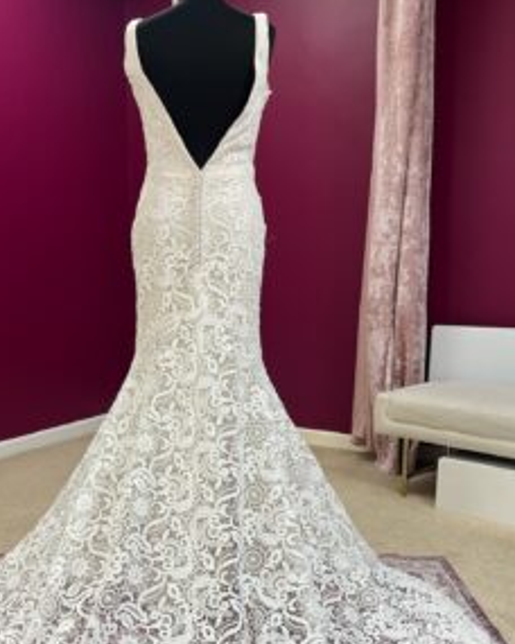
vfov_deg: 46.9
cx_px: 208
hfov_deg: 39.0
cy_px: 444
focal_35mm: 38
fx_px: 724
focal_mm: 5.1
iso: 80
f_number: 1.6
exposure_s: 1/100
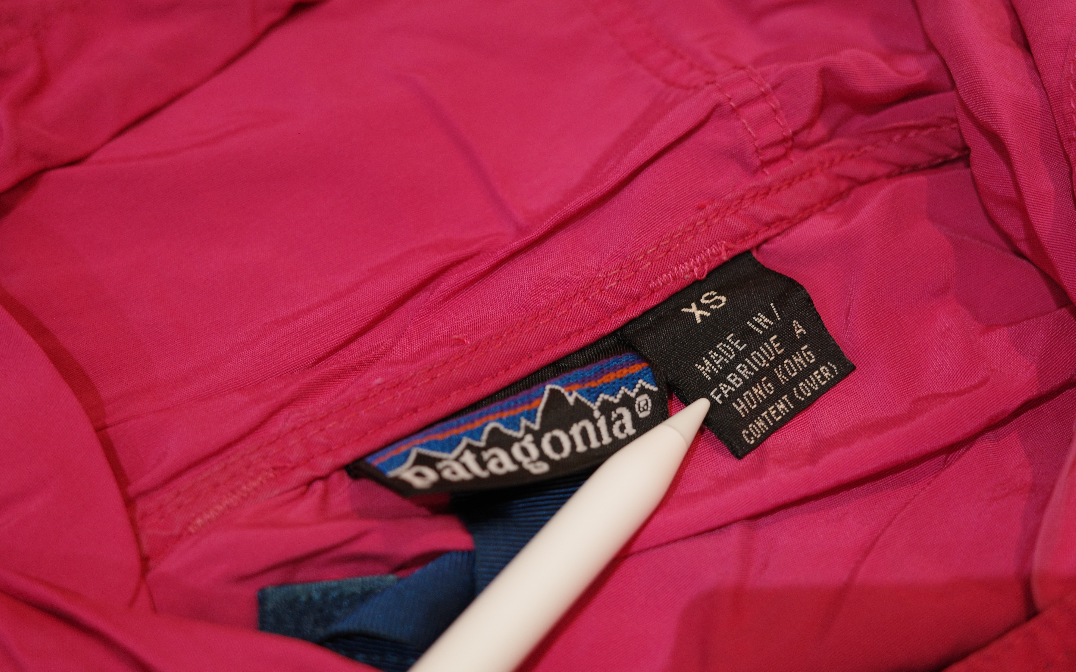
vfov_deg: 26.3
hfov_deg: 41.1
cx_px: 549
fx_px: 1437
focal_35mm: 49
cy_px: 366
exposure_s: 1/8
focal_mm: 26
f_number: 3.2
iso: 400
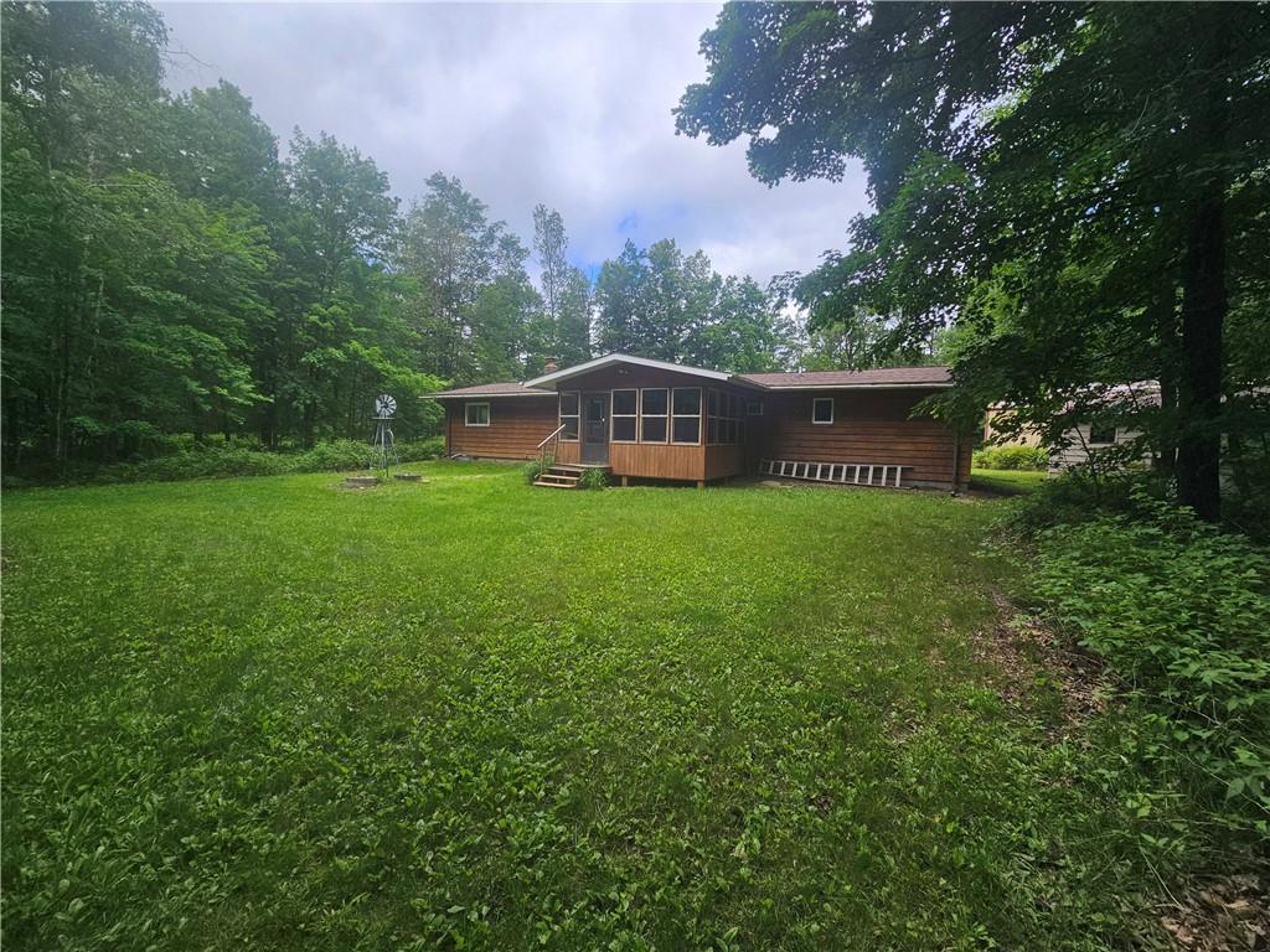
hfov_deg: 106.2
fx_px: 477
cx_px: 635
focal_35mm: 13
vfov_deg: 89.9
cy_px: 476
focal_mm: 2.2
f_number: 2.2
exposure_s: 1/1076
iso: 50
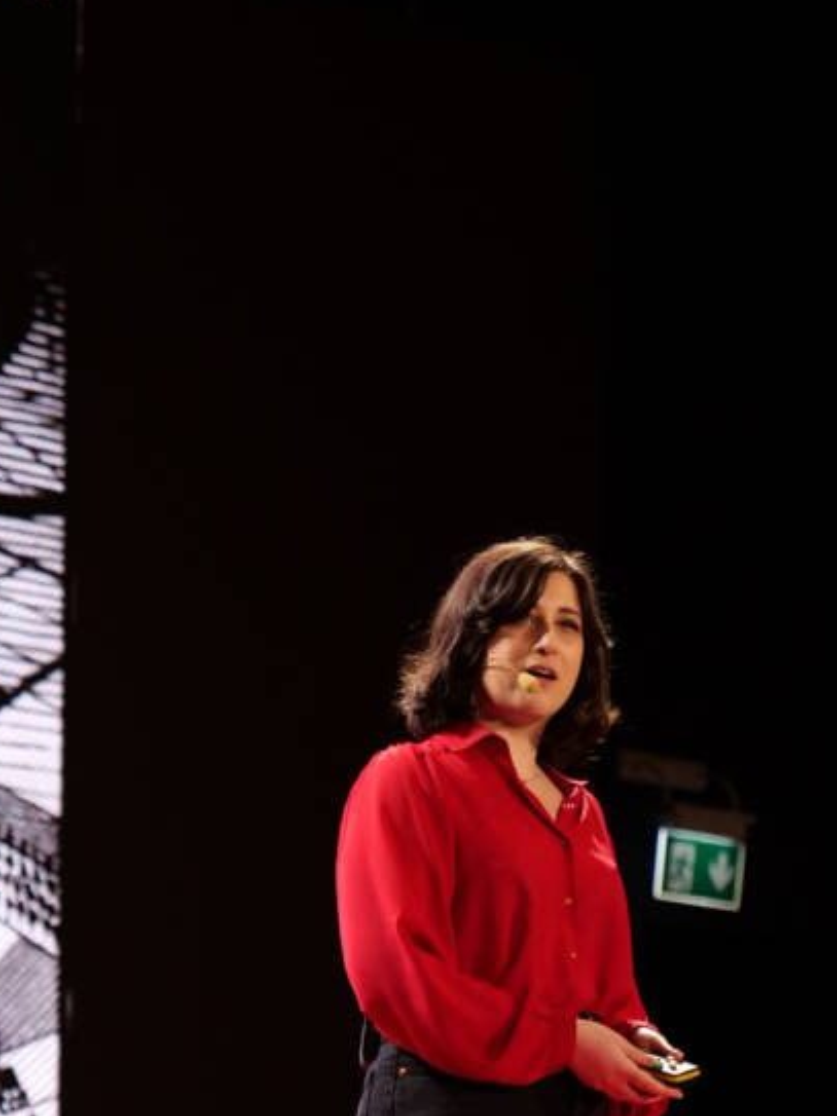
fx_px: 7192
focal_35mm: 223
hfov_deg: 6.7
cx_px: 496
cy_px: 1011
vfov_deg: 8.8
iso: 4000
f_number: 4
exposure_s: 1/160
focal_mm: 105
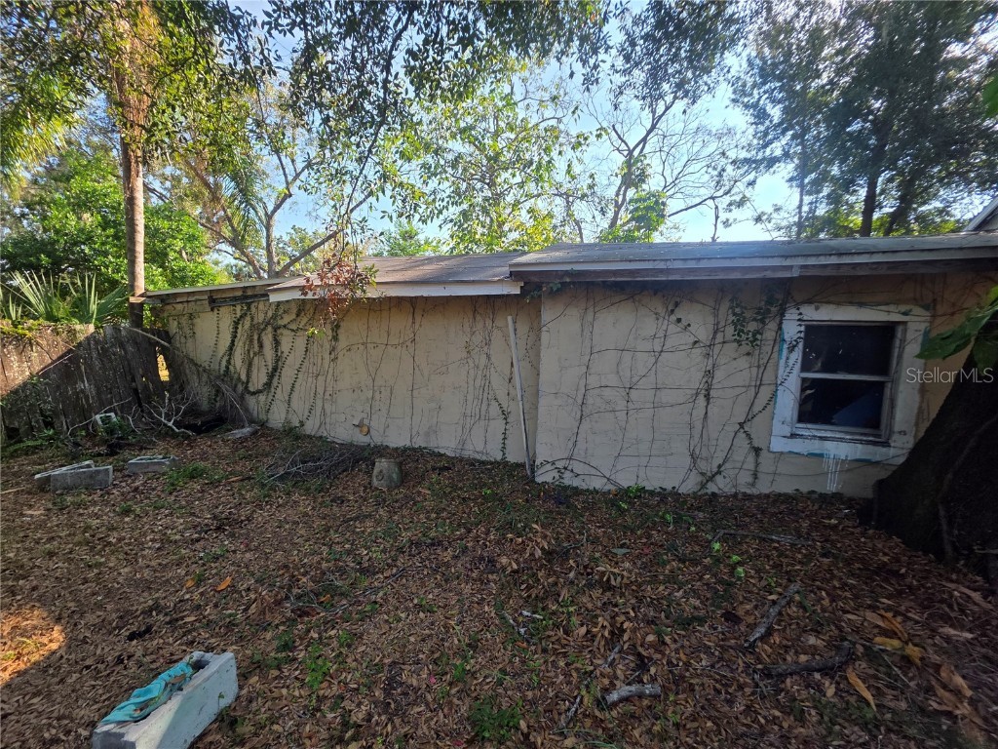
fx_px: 375
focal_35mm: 13
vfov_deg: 89.9
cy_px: 374
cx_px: 499
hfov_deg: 106.2
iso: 40
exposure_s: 1/548
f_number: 1.9
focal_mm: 2.2
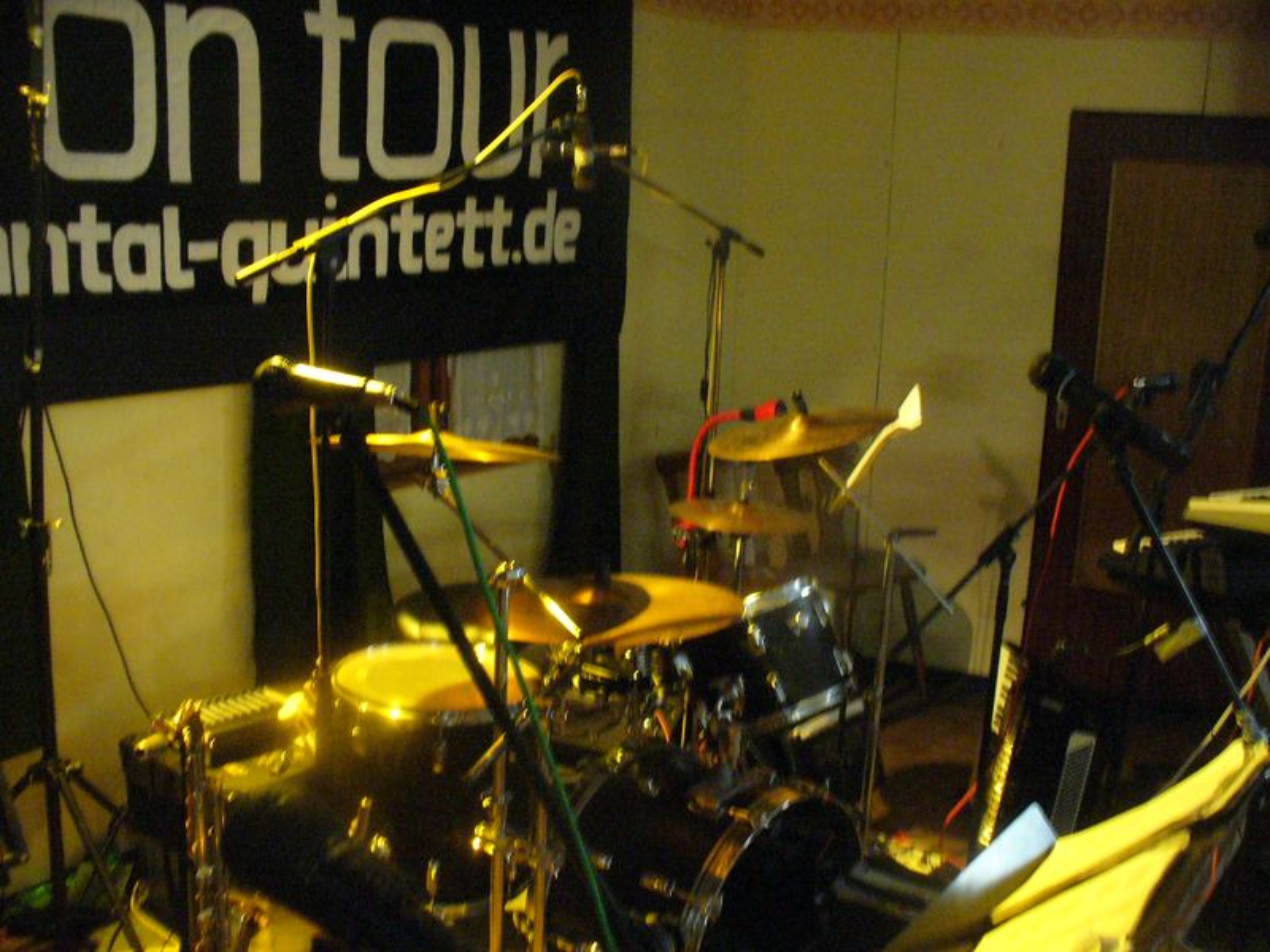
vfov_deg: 38.7
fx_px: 1357
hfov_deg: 50.1
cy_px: 476
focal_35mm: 37
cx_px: 635
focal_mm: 6.1
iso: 400
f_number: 2.8
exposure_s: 1/8
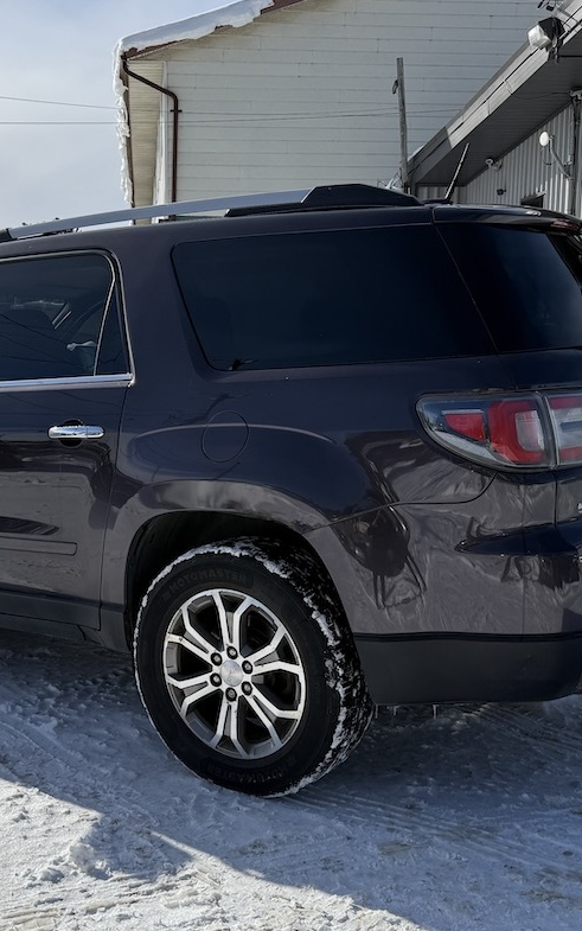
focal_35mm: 35
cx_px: 173
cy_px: 470
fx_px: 888
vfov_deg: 55.3
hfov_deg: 35.8
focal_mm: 6.76
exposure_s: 1/7353
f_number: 1.78
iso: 80
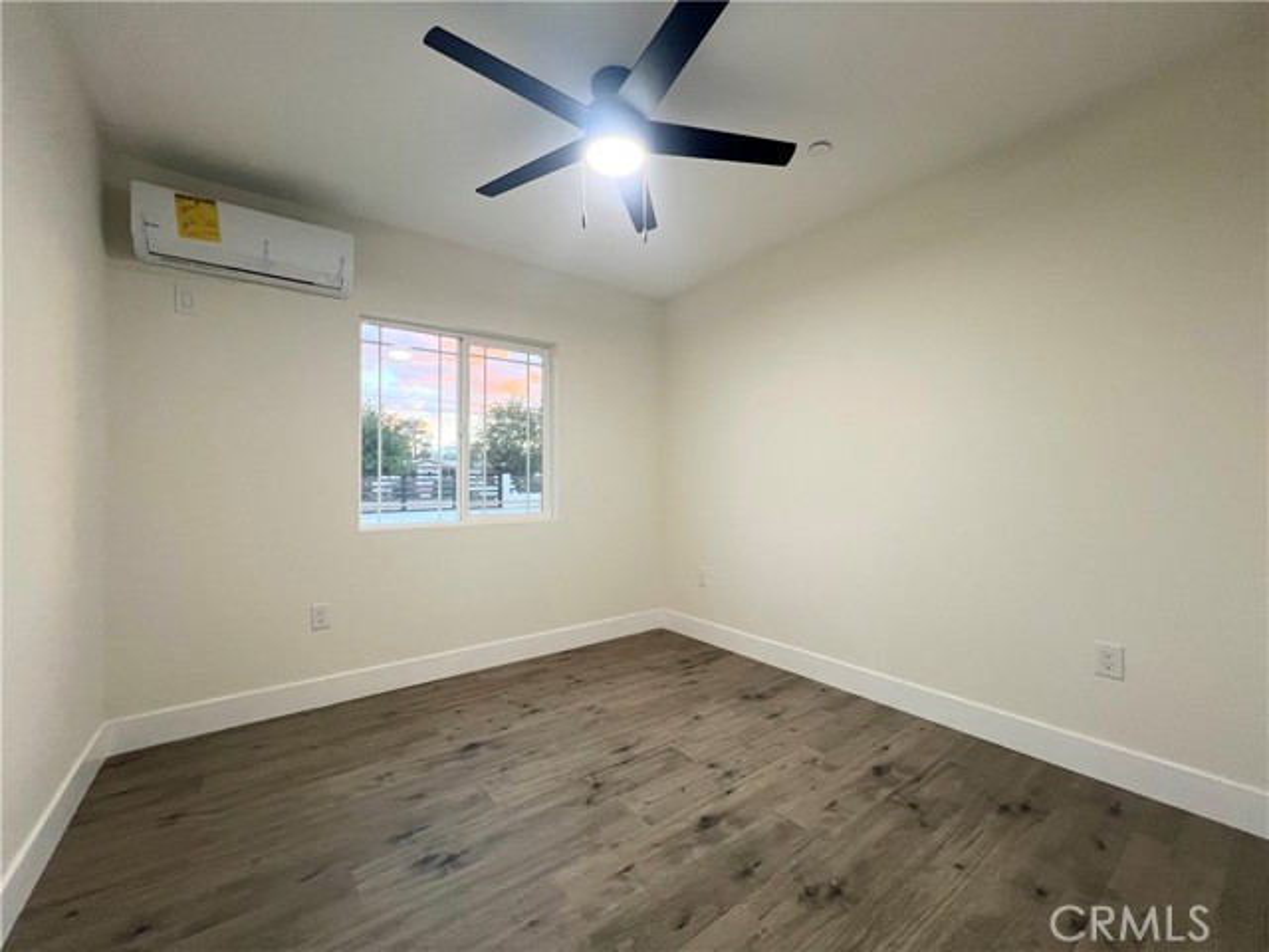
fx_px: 477
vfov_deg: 89.9
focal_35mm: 13
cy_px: 476
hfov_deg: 106.2
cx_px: 634
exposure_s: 1/60
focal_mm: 1.57
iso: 160
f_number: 1.8
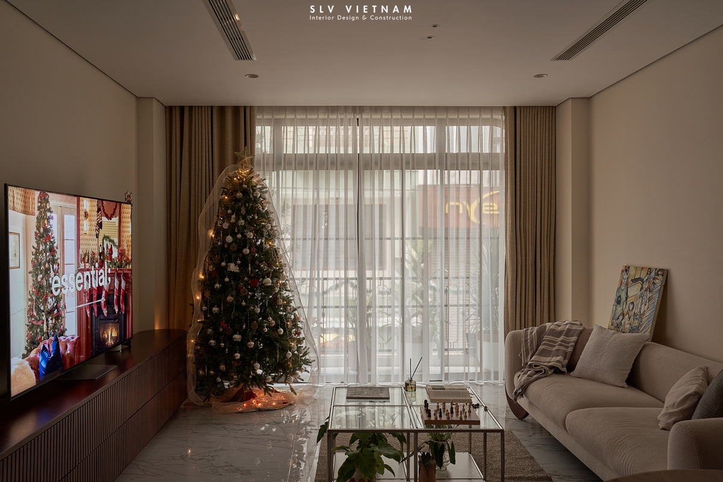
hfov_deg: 60.3
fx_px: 623
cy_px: 241
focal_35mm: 31
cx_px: 362
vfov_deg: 42.3
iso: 250
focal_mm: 31
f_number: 5
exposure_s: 1/10
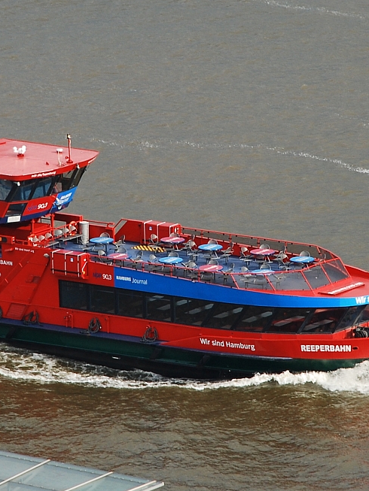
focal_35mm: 306
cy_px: 254
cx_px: 142
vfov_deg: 6.5
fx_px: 4344
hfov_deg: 4.9
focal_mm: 135
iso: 200
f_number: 9
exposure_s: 1/125
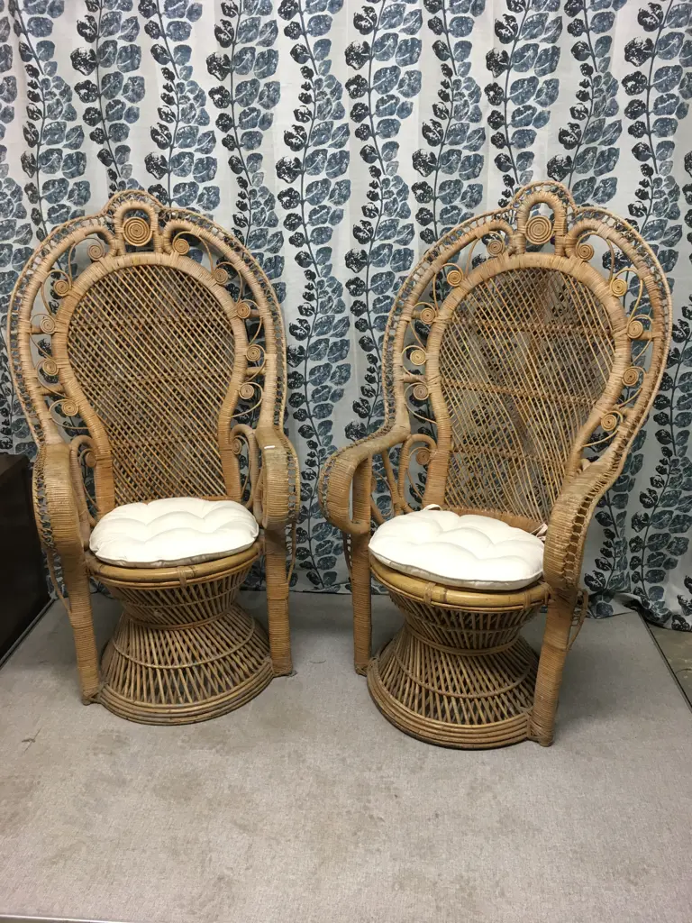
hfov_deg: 48.2
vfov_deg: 61.7
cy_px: 462
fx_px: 773
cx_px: 346
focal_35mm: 29
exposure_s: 1/33
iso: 100
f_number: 2.2
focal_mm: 4.15
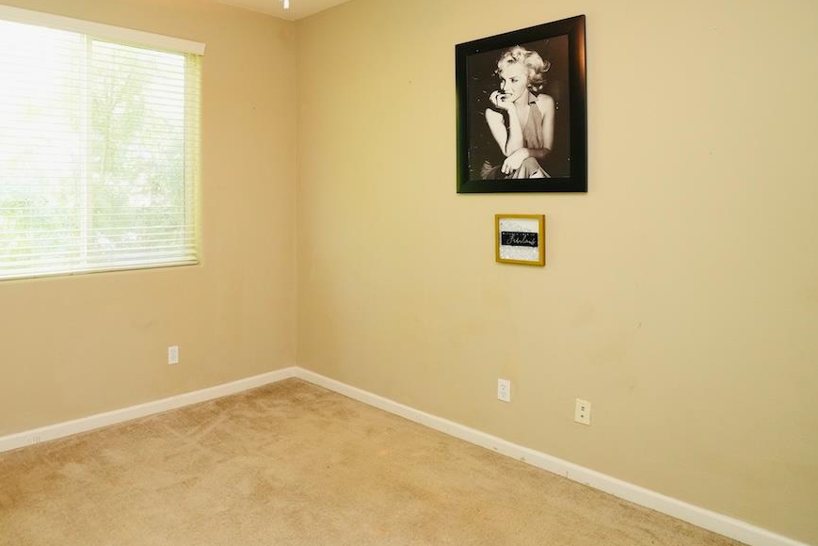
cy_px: 204
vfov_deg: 54.5
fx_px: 523
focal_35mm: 23
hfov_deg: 73.0
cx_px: 252
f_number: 2.8
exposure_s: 1/60
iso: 1250
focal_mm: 10
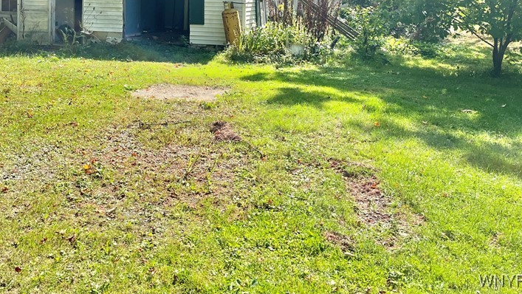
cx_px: 177
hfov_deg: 48.6
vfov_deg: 27.6
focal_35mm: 41
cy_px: 13
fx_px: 568
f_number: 1.6
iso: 50
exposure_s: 1/1923
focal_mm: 5.1
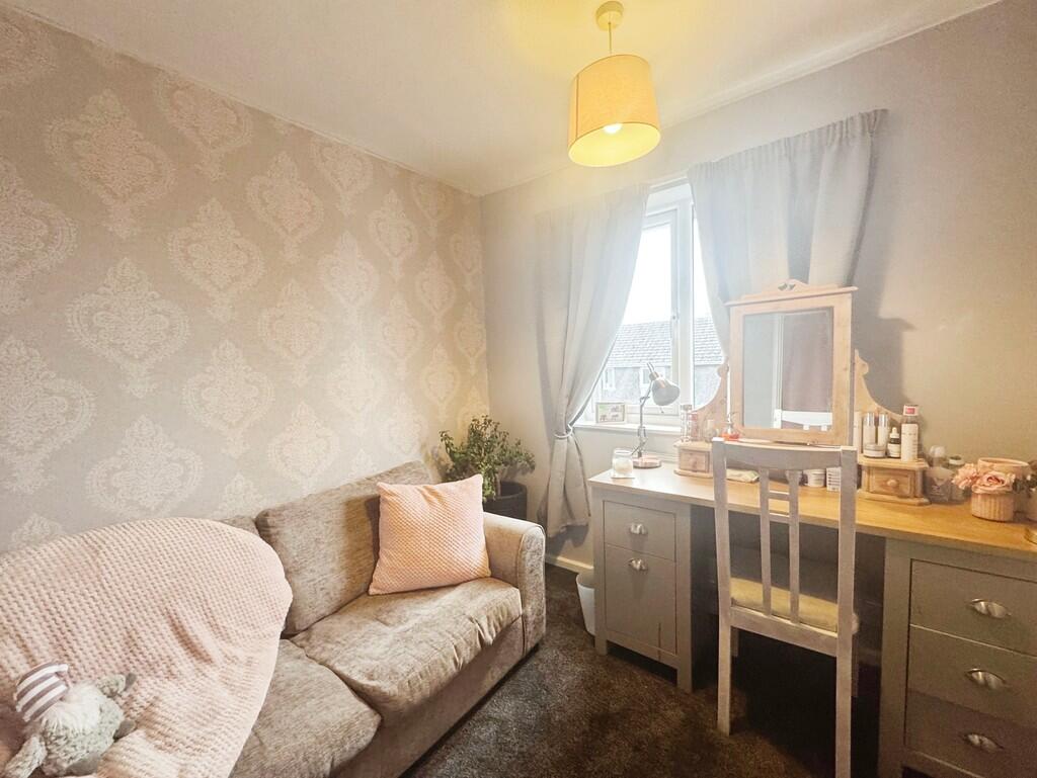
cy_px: 389
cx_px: 518
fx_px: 420
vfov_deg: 85.7
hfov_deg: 102.0
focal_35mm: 14
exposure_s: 1/100
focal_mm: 2.22
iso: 200
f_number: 2.2
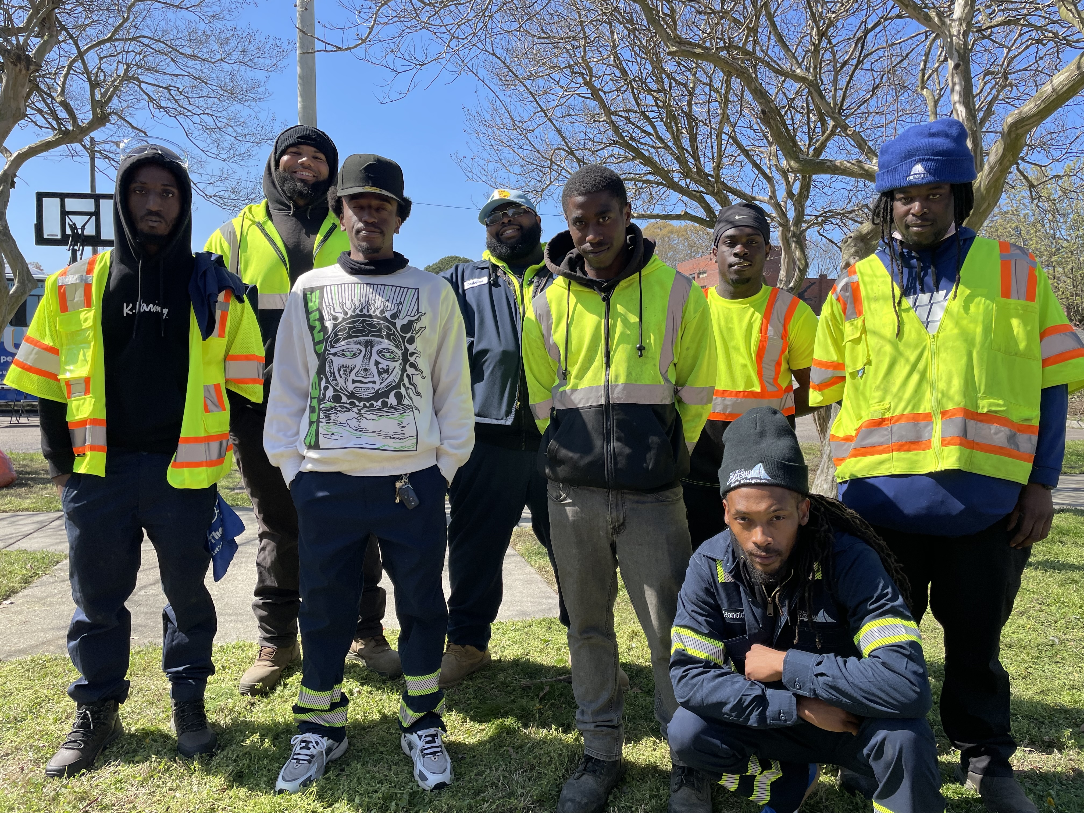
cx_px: 542
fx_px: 814
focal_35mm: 26
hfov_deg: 67.3
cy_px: 406
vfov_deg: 53.1
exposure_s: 1/1490
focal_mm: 4.2
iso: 32
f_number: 1.6
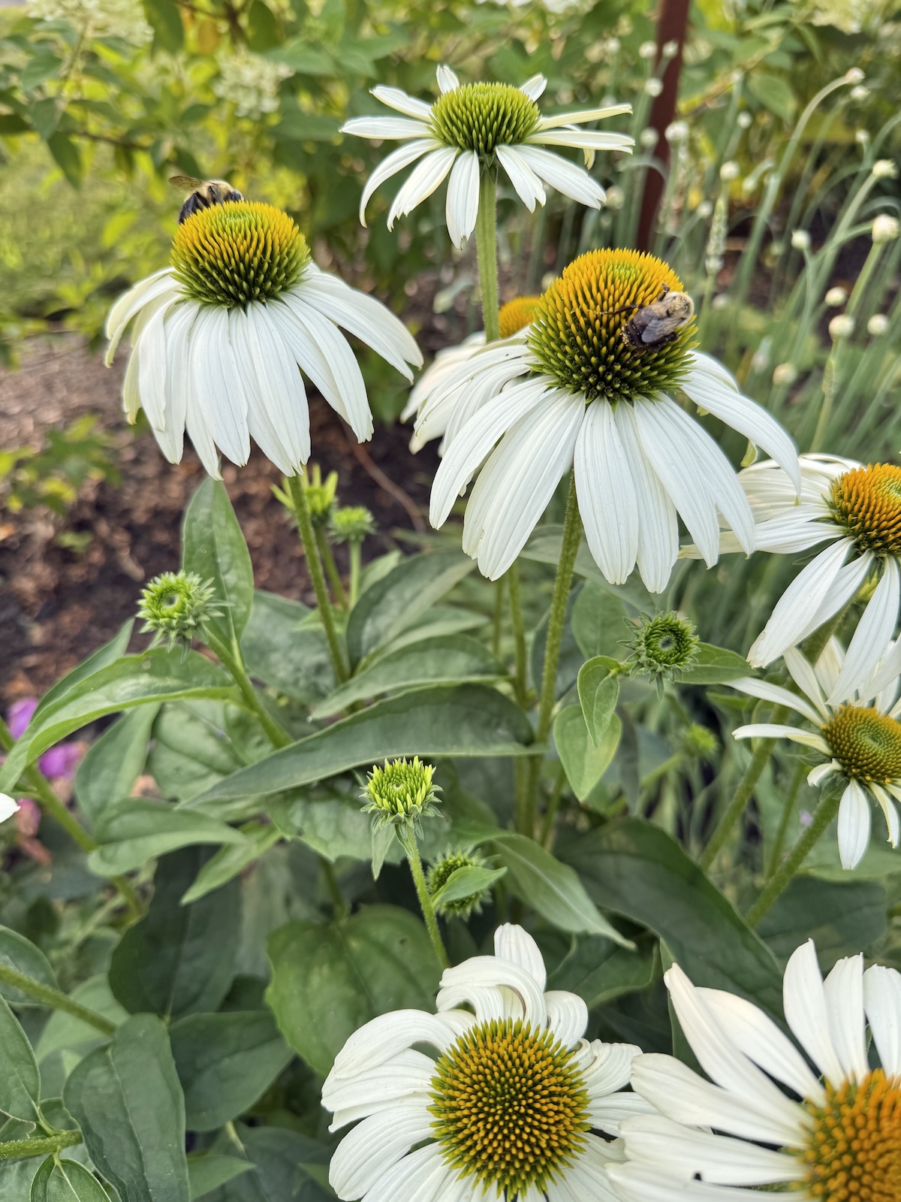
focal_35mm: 24
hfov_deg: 56.8
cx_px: 450
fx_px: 833
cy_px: 601
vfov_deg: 71.6
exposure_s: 1/920
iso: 80
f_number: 1.78
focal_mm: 6.76
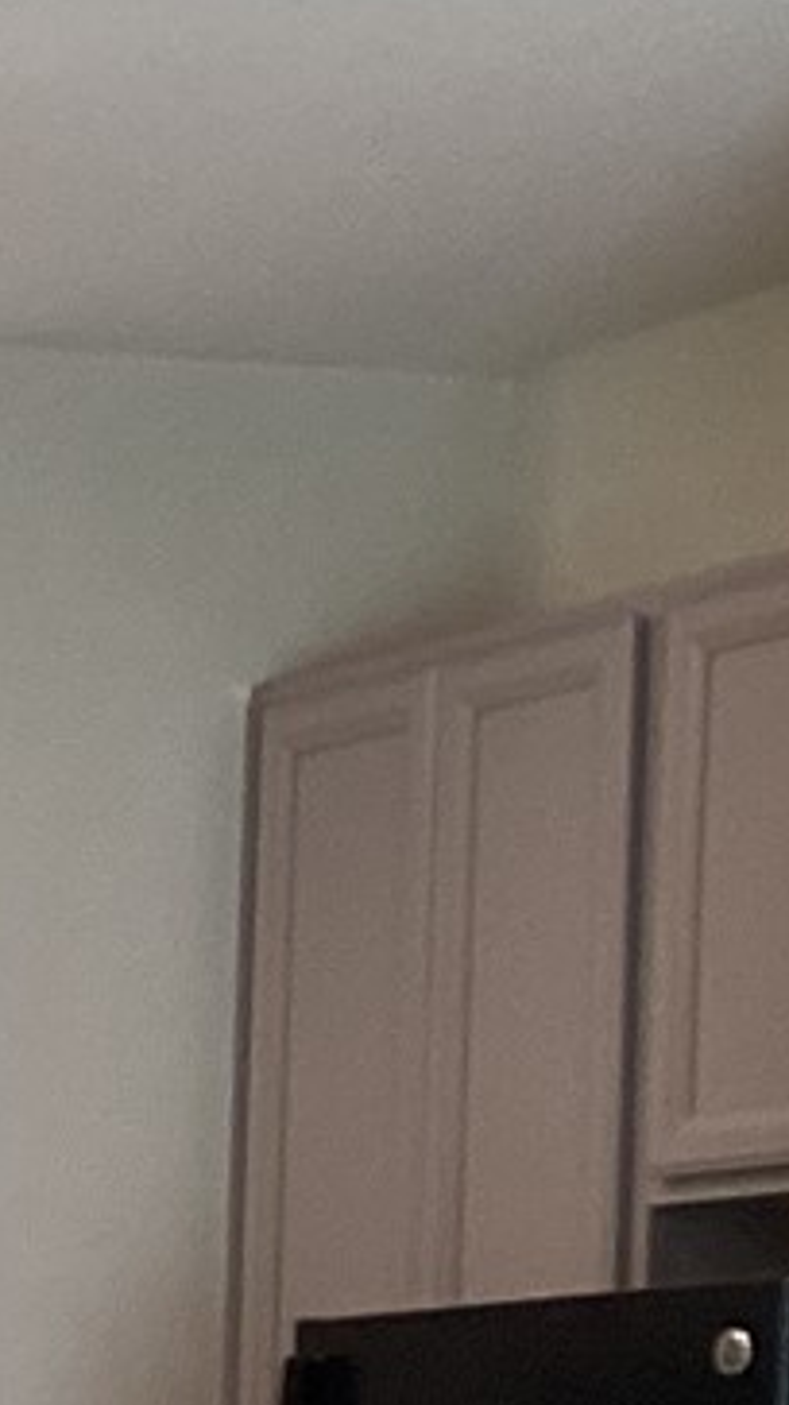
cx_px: -1930
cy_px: 1962
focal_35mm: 149
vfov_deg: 13.7
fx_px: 5546
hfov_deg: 6.9
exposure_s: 1/60
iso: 100
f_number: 2.4
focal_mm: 3.3
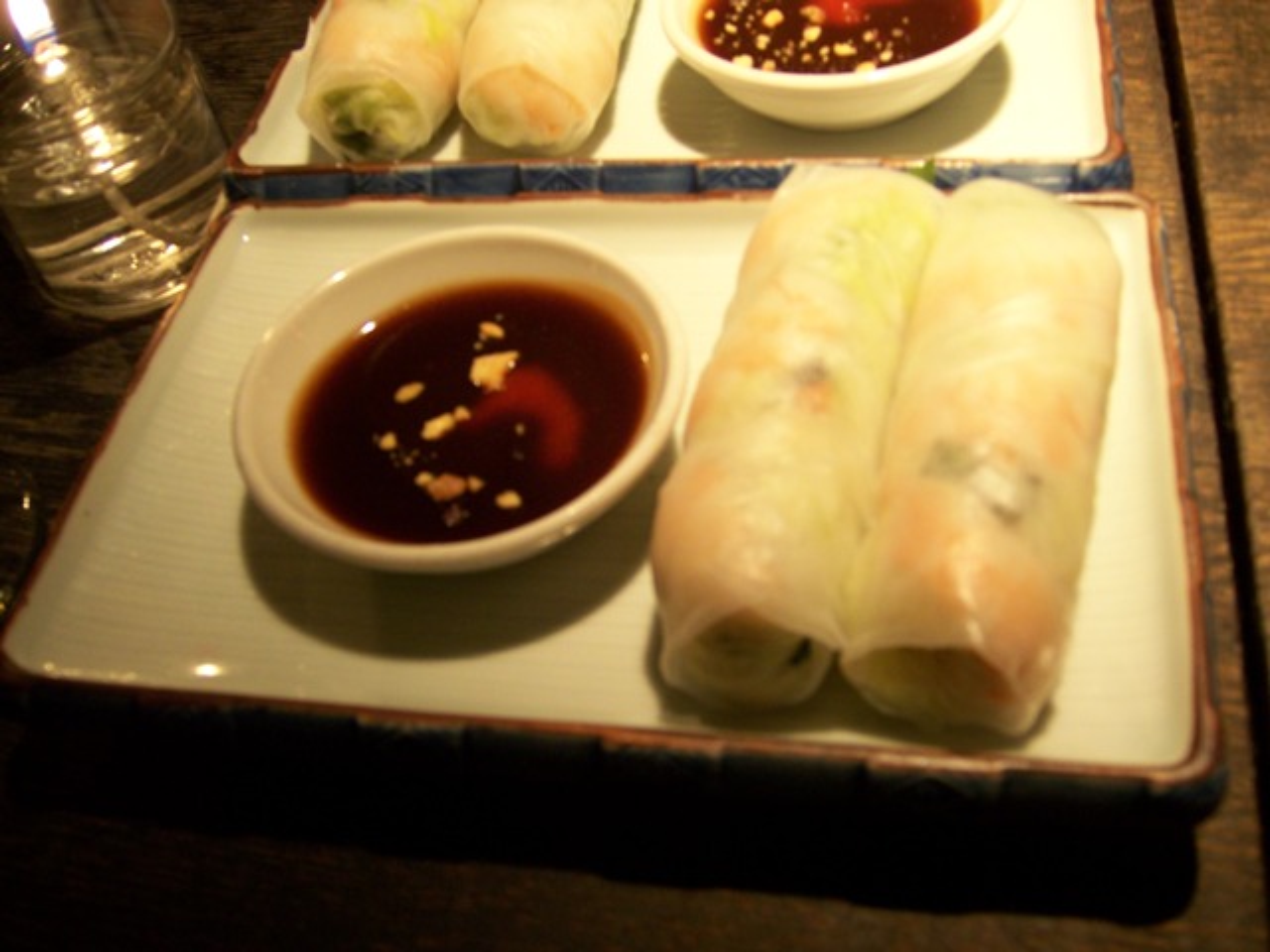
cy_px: 476
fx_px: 1321
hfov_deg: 51.4
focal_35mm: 36
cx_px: 635
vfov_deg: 39.7
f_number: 2.8
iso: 160
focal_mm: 6
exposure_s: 1/10
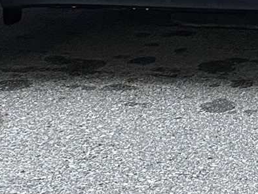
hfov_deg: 14.0
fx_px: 1007
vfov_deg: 10.4
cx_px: 333
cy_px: -154
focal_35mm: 135
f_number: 1.8
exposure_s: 1/60
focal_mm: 4.25
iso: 400
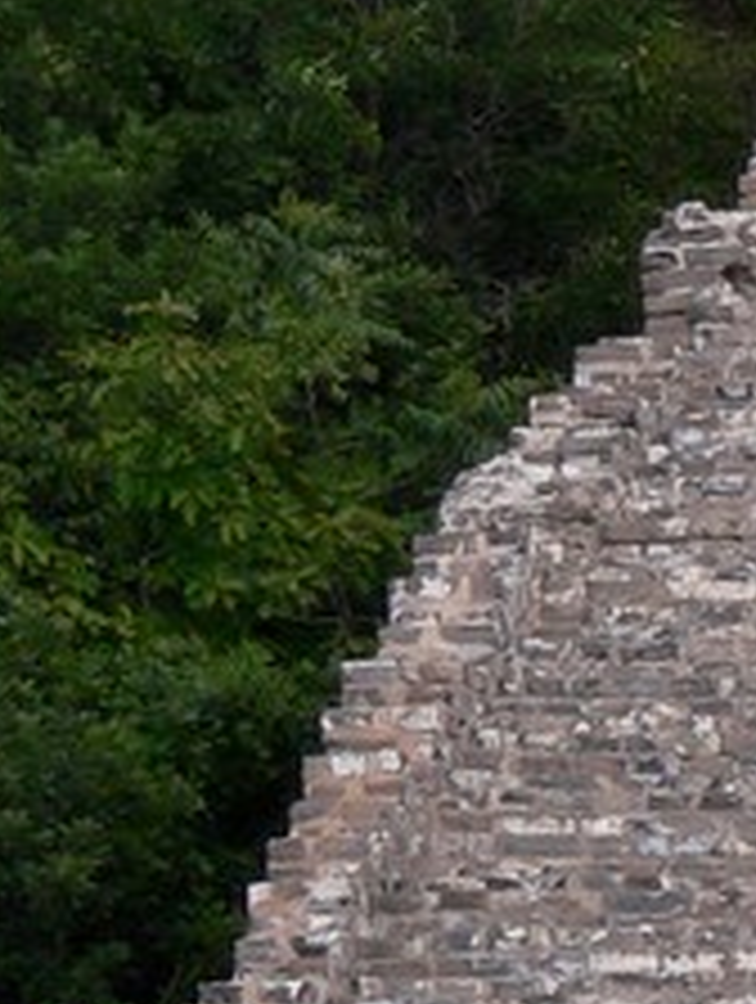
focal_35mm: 406
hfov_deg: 3.6
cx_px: 1359
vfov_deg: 4.9
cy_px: 45
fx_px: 11789
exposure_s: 1/320
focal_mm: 14
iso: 80
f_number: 4.6
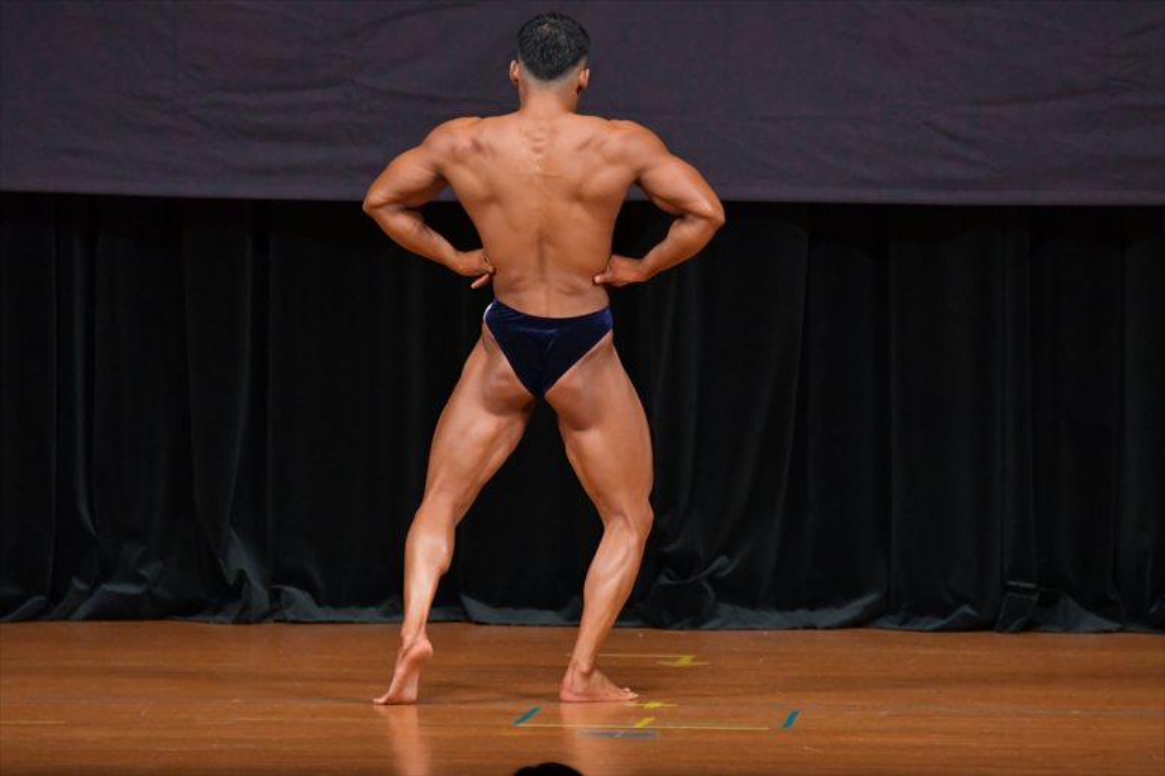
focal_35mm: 315
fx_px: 10189
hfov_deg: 6.5
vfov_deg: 4.4
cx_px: 582
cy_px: 388
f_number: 5.6
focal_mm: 210
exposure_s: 1/400
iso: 4000
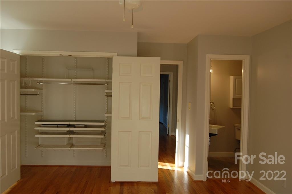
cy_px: 97
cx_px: 146
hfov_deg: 57.3
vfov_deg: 39.9
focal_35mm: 33
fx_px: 267
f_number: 5.6
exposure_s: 1/125
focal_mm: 22
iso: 400
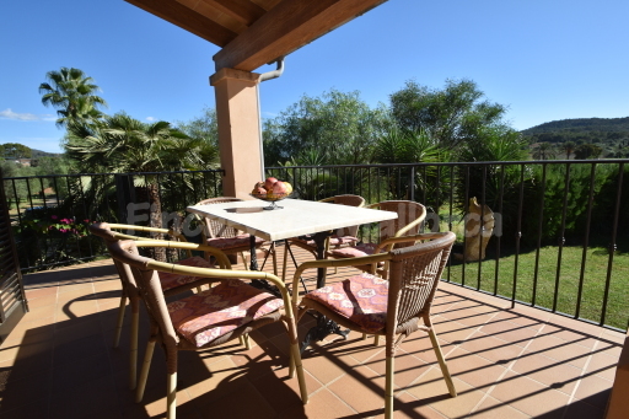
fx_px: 288
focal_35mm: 16
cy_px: 210
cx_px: 314
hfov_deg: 95.0
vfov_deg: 72.0
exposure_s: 1/500
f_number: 8
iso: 200
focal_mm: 11
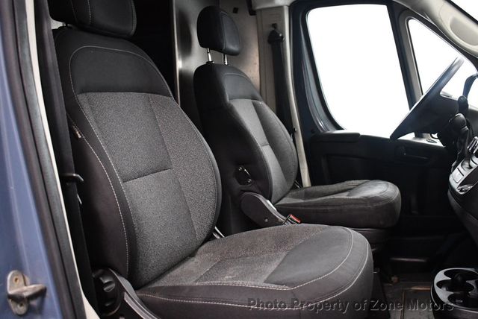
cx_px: 239
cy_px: 160
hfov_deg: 53.1
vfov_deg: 36.9
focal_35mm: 36
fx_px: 478
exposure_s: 1/100
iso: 3200
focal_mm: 18
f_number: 3.5
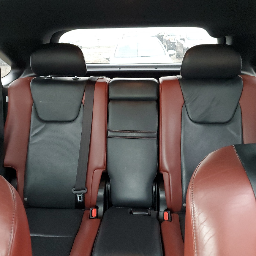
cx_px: 125
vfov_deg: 52.5
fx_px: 259
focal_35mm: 31
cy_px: 128
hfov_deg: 52.5
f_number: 1.5
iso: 308
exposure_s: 1/60.2
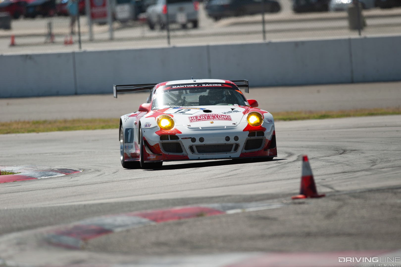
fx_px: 4455
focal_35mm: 400
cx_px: 200
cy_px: 134
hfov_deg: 5.2
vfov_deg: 3.4
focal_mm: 400
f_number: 3.2
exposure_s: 1/640
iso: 100
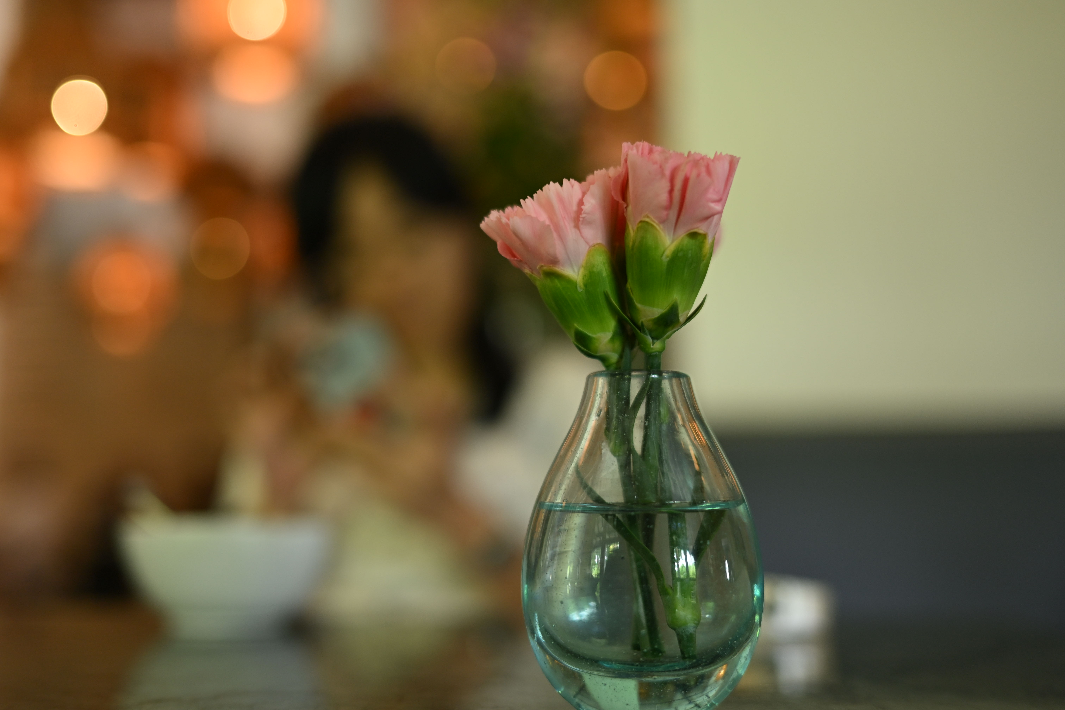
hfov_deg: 48.5
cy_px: 355
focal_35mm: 40
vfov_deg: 33.4
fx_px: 1183
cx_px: 532
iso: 500
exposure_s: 1/100
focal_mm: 40
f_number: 2
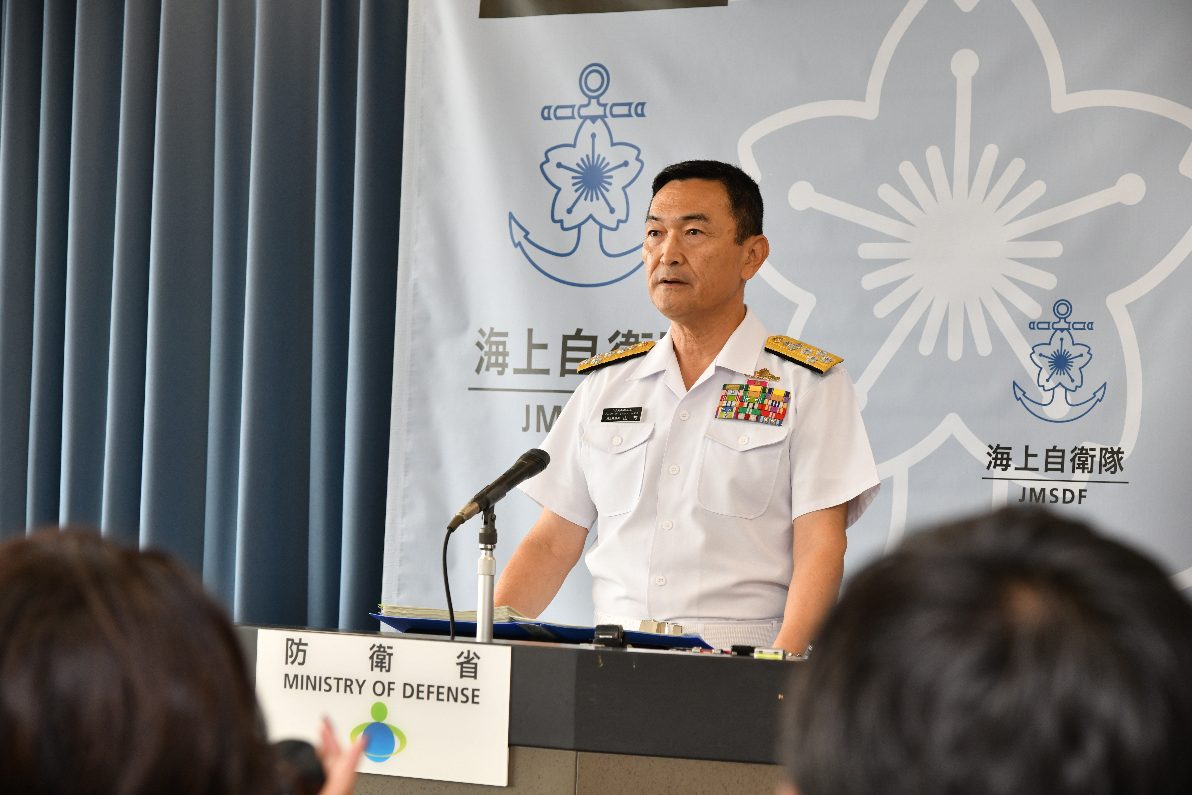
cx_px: 596
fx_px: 2814
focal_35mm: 85
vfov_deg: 16.1
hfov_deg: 23.9
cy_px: 398
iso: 800
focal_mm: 85
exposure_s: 1/160
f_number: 5.6
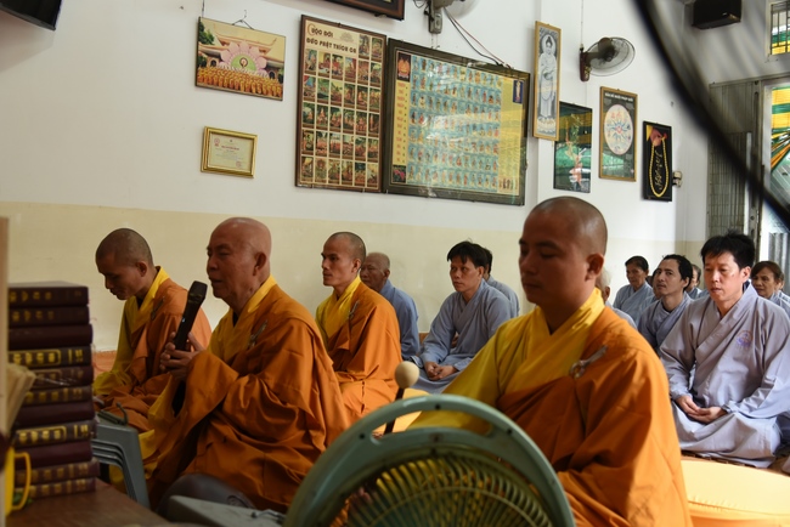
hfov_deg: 50.7
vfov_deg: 35.1
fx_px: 834
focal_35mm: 38
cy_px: 264
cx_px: 395
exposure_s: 1/60
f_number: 4
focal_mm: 38
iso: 720
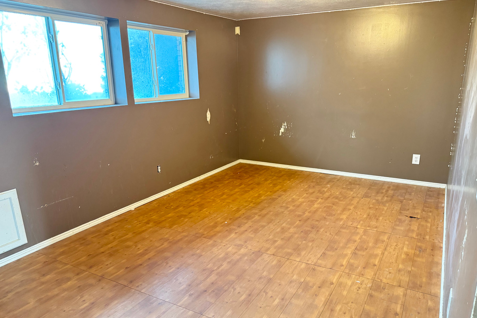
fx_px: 344
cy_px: 173
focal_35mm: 26
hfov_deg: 69.4
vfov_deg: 49.5
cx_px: 246
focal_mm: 6.76
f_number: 1.78
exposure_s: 1/40
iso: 640
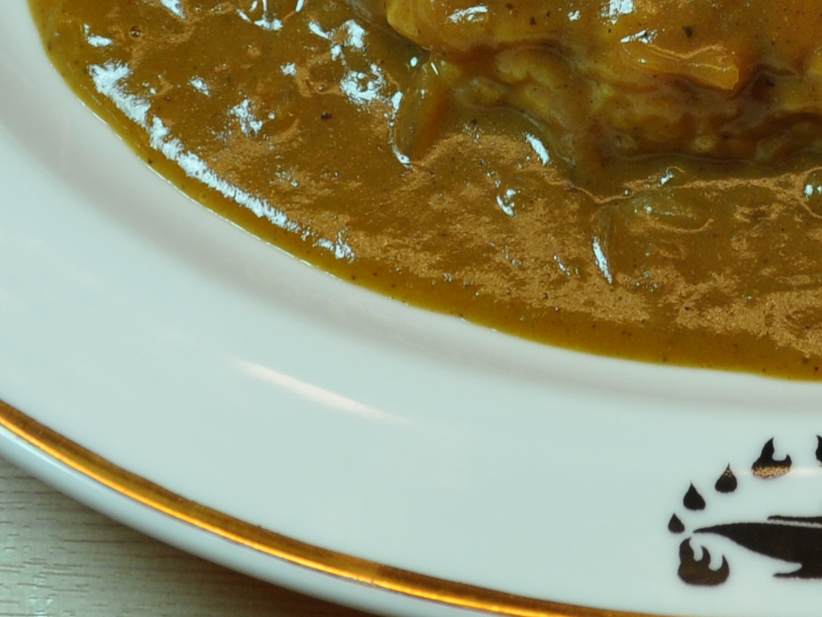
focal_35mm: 106
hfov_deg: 18.3
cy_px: -237
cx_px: 725
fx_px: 2517
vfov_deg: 13.4
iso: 250
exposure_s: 1/125
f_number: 5.6
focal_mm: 18
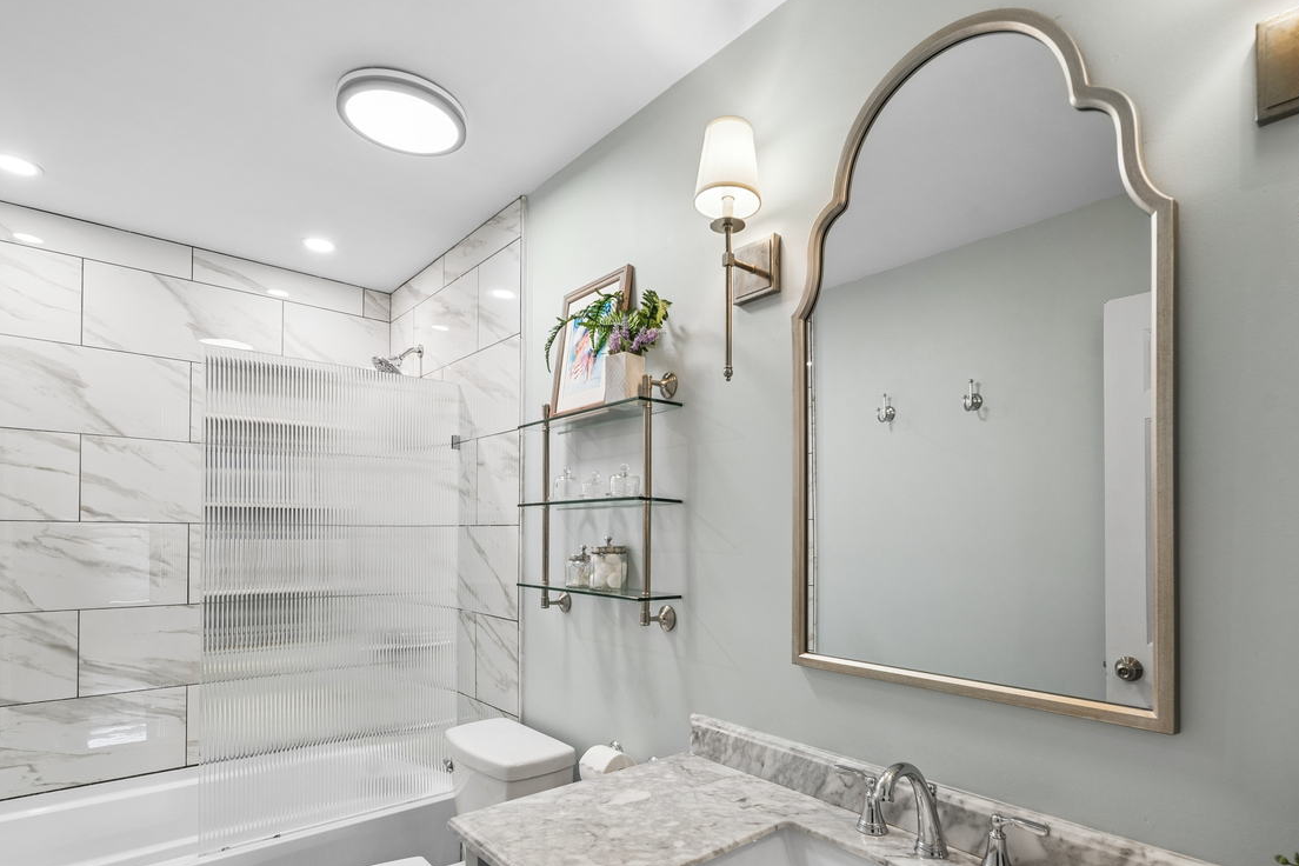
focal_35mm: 22
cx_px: 687
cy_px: 534
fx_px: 794
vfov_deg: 56.6
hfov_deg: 78.5
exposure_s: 1/15
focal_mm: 15
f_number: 8
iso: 400
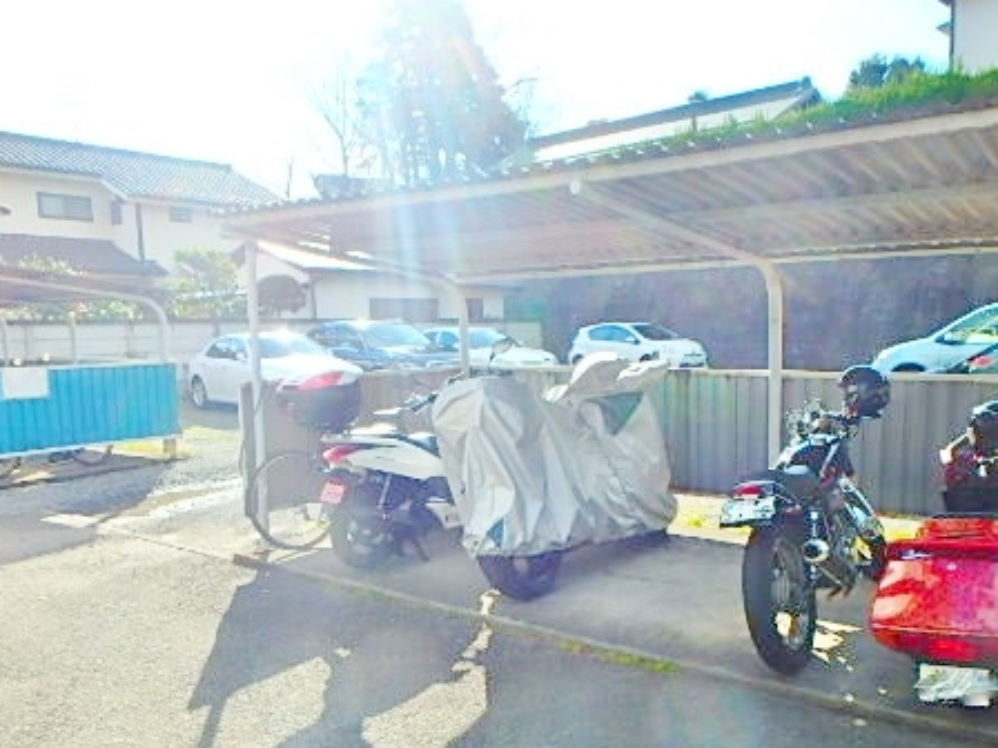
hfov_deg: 59.6
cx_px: 590
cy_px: 476
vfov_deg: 46.3
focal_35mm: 30
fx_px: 865
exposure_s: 1/640
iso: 125
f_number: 3.5
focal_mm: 3.7
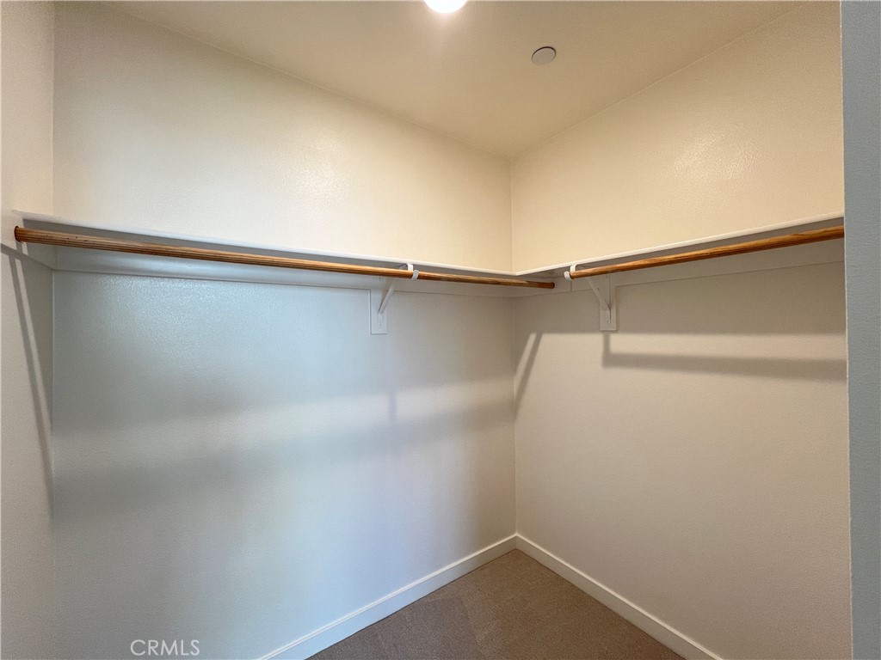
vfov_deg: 89.9
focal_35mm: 13
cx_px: 440
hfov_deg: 106.2
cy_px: 330
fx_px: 331
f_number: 1.8
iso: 160
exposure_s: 1/120
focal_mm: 1.57
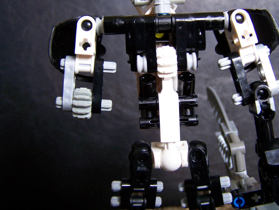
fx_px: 355
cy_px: 93
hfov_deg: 42.8
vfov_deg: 32.9
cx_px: 160
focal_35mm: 44
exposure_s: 1/8
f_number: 2.8
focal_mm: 6.3
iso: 160
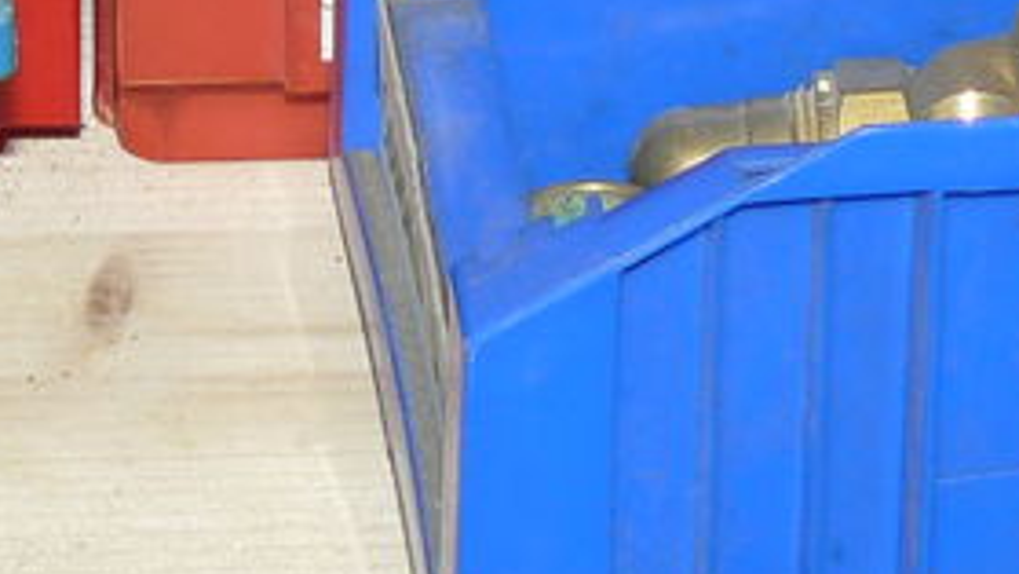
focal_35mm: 289
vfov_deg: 4.1
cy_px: -753
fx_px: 7809
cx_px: 153
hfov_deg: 7.5
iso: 100
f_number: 3.2
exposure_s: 1/30
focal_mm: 12.4
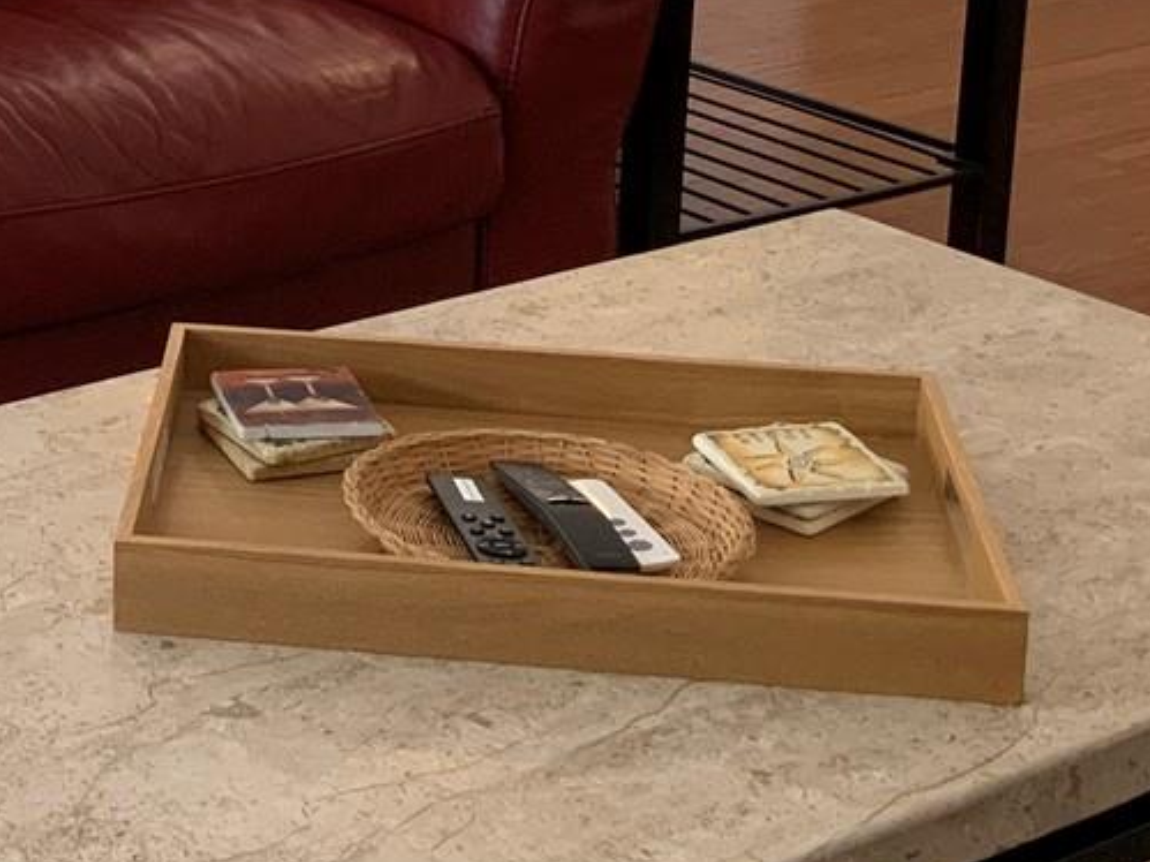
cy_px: -83
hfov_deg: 20.1
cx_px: -122
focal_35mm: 93
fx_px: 3089
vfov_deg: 15.5
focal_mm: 3
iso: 40
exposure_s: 1/60
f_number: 1.8
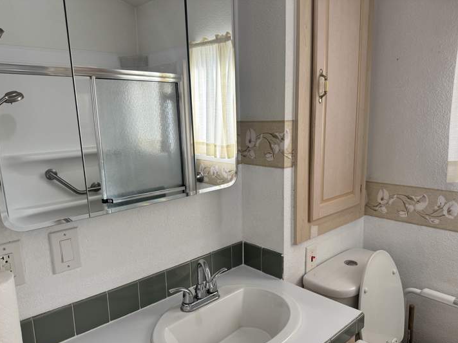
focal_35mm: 27
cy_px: 192
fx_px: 357
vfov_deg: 51.2
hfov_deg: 65.3
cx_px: 241
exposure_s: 1/120
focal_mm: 6.76
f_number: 1.78
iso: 125
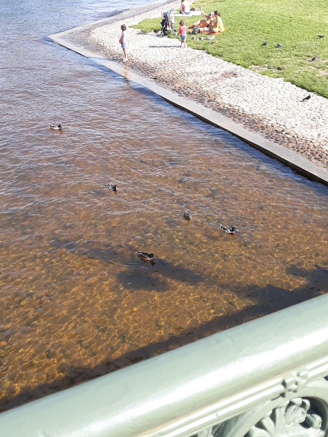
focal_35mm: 27
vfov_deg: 65.3
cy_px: 218
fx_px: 341
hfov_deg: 51.4
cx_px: 164
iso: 40
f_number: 1.7
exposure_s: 1/539
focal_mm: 3.71
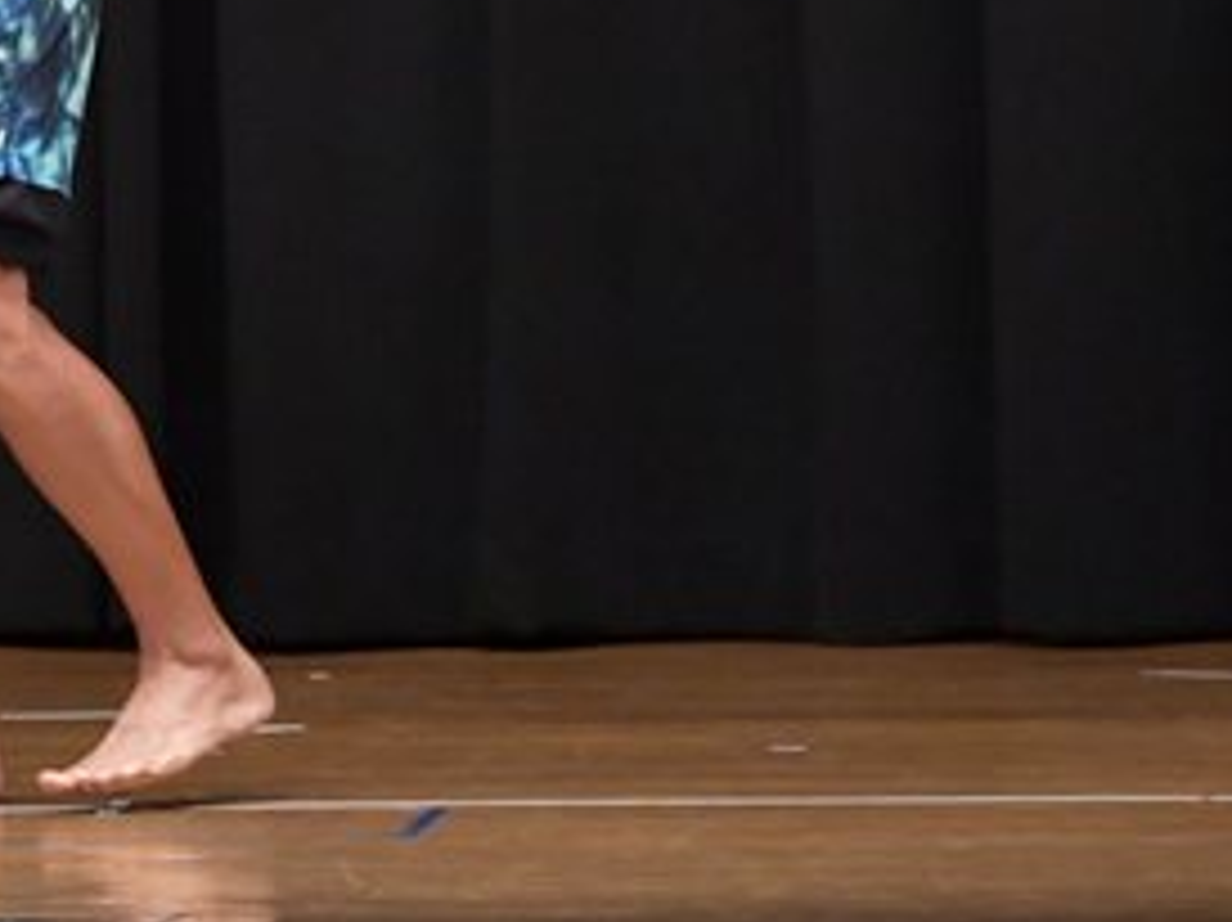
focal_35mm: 590
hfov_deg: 3.4
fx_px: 20980
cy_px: -135
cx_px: 2
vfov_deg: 2.5
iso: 6400
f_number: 5.6
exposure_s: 1/400
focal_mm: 145
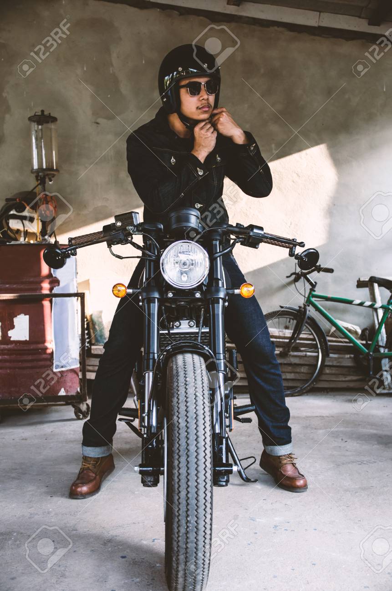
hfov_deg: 31.8
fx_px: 689
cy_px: 296
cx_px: 196
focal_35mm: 42
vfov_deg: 46.5
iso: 200
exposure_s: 1/80
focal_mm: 28
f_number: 3.2
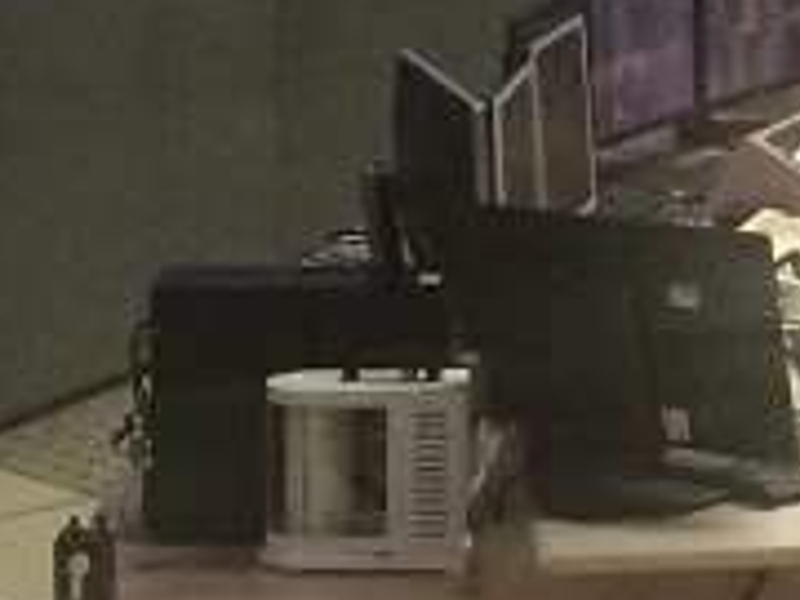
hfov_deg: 10.1
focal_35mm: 193
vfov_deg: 7.6
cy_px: -156
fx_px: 4460
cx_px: 871
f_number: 2.2
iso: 160
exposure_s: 1/30
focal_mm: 4.15
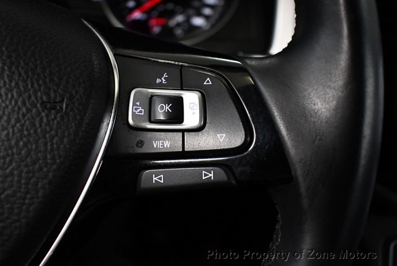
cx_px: 198
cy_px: 133
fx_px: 397
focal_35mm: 36
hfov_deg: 53.1
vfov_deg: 36.9
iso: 3200
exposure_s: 1/100
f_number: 3.5
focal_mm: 18
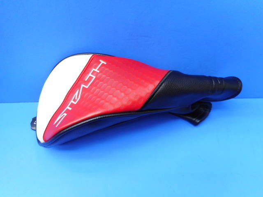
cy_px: 98
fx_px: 190
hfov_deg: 69.4
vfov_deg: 54.9
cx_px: 132
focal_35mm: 25
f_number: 3.7
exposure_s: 1/30
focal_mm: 4.5
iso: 200
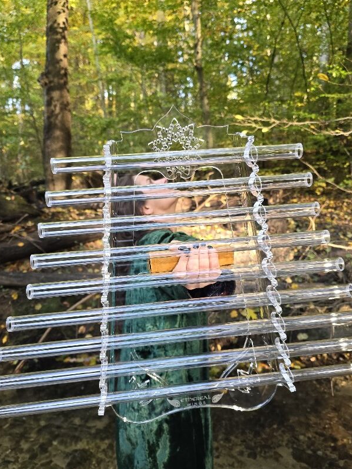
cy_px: 251
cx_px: 184
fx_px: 353
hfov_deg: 53.0
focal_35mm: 26
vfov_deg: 67.2
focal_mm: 6.3
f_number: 1.7
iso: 125
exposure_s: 1/100
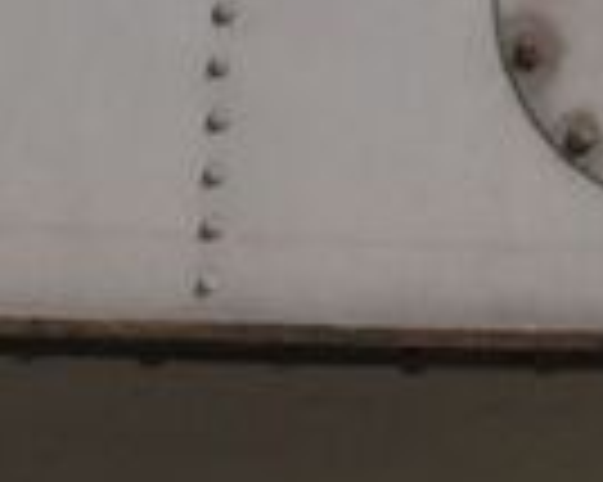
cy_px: -68
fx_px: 27856
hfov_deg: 1.2
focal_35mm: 1562
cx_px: 2516
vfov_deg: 1.0
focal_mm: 116
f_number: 8
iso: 200
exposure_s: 1/1000
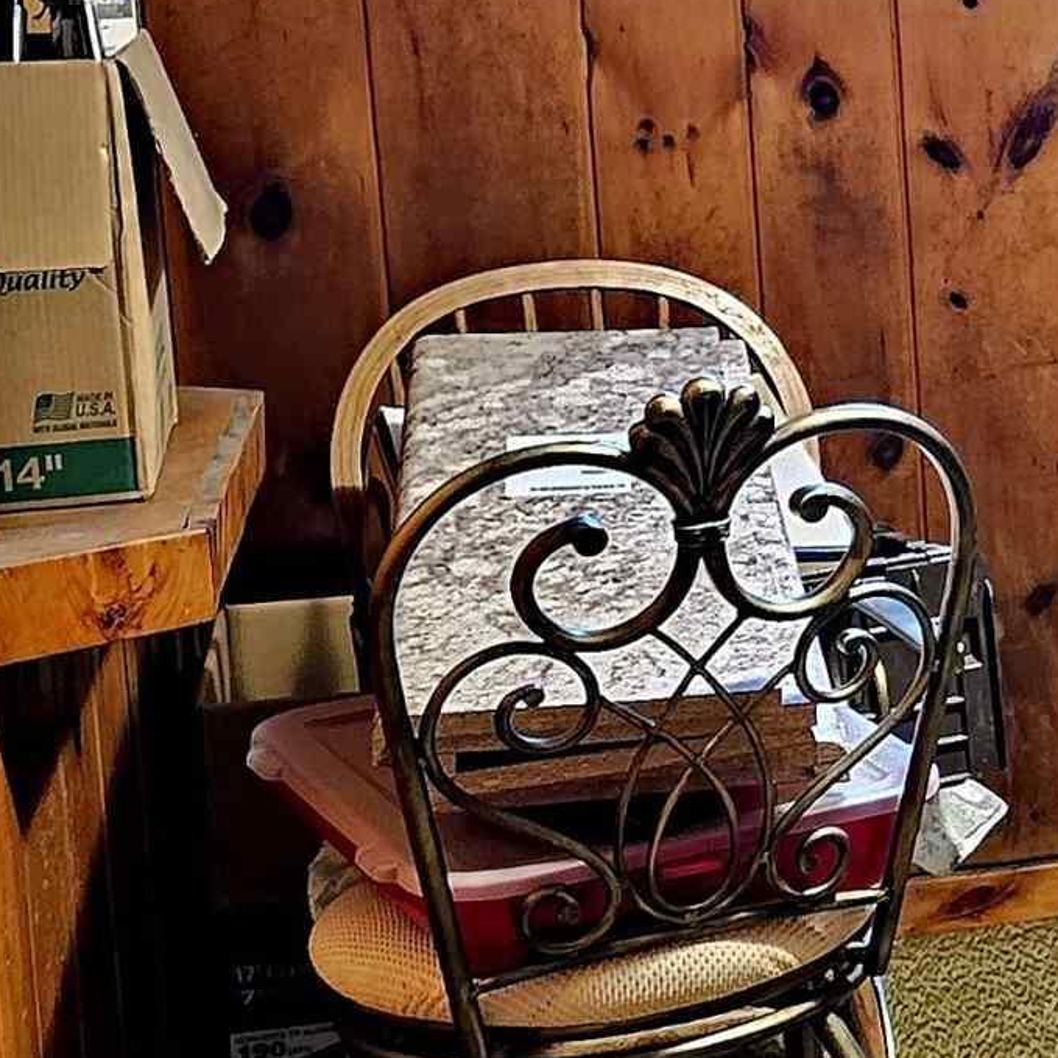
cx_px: 1750
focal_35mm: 92
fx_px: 3181
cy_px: 304
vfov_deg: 18.8
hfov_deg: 16.5
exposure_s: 1/20
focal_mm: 6.3
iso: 1600
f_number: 1.7
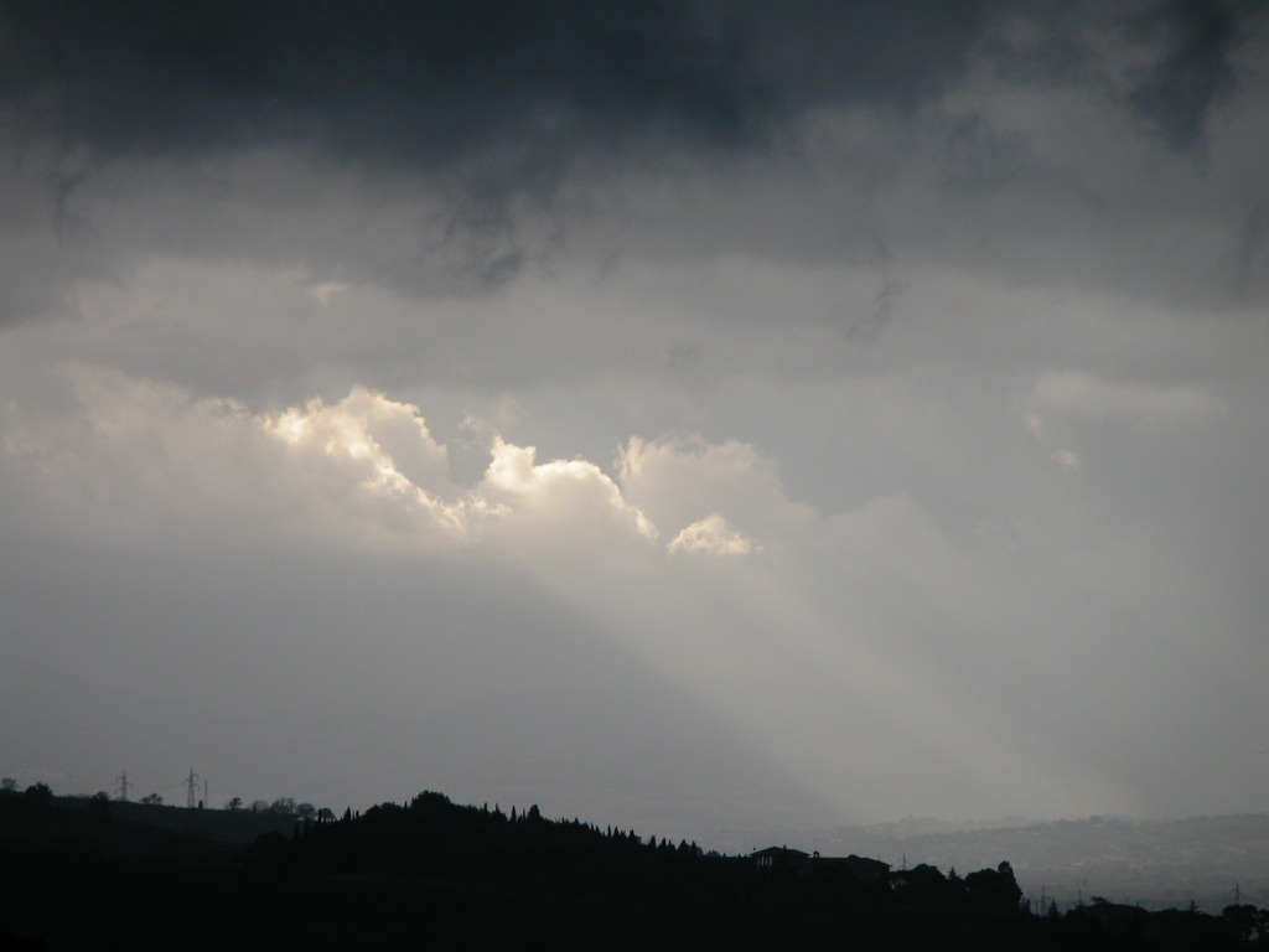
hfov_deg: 7.1
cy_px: 476
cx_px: 634
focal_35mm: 280
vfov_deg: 5.3
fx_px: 10265
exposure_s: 1/128
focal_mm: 71.2
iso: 100
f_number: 4.2
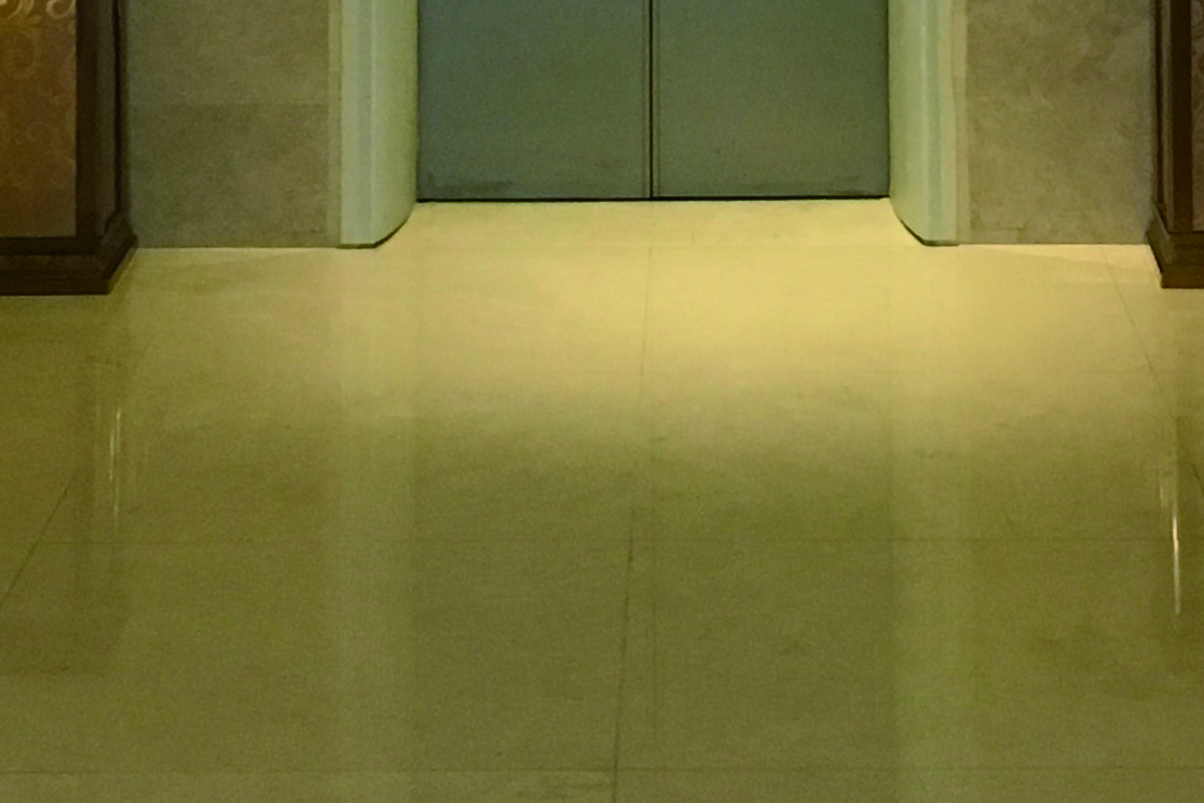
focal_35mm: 109
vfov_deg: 11.5
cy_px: -744
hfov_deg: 18.7
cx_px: 720
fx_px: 3645
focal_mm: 4.15
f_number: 2.2
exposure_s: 1/33
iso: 160
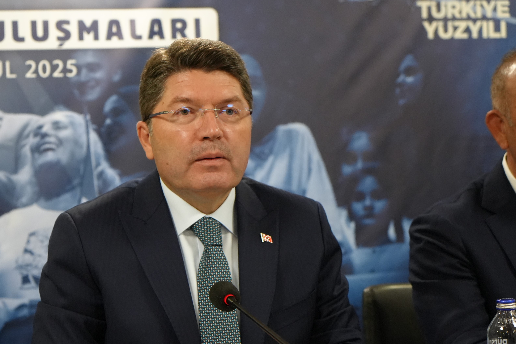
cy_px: 239
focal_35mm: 89
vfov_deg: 15.3
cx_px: 188
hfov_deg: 22.8
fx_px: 1276
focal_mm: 61
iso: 3200
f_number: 4
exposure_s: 1/160
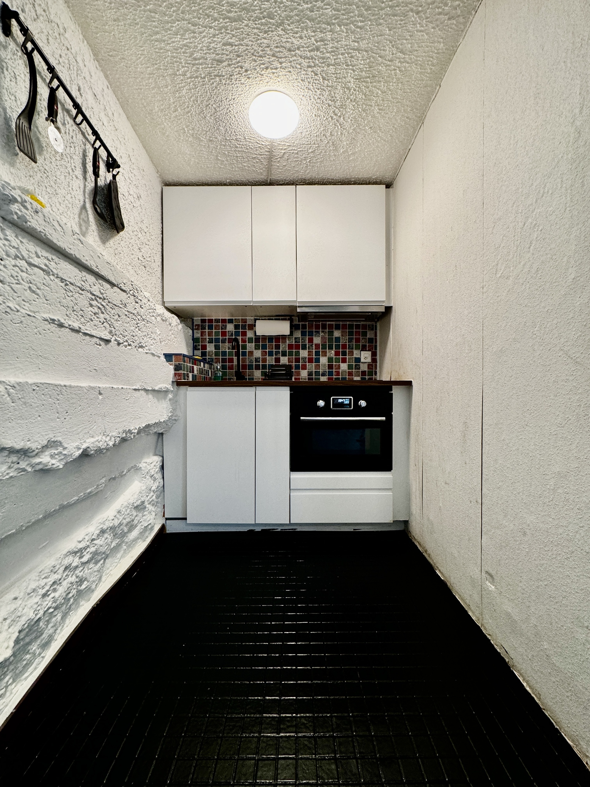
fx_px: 318
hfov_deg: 85.7
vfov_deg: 102.1
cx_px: 295
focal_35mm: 14
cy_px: 394
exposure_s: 1/50
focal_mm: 2.22
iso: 200
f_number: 2.2
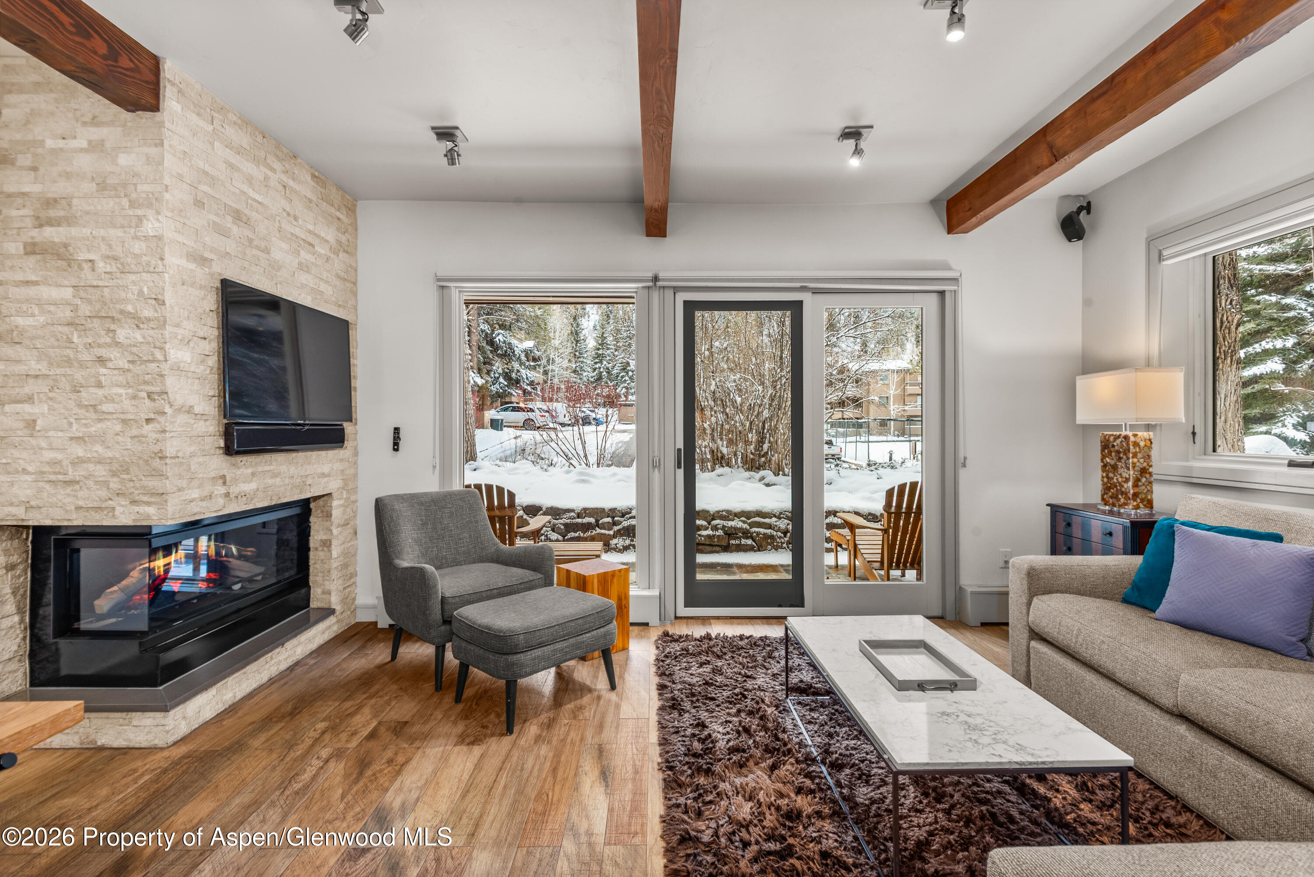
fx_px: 621
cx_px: 657
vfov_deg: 70.5
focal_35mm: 17
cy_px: 438
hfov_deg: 93.3
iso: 400
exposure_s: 1/2.5
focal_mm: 17
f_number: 10
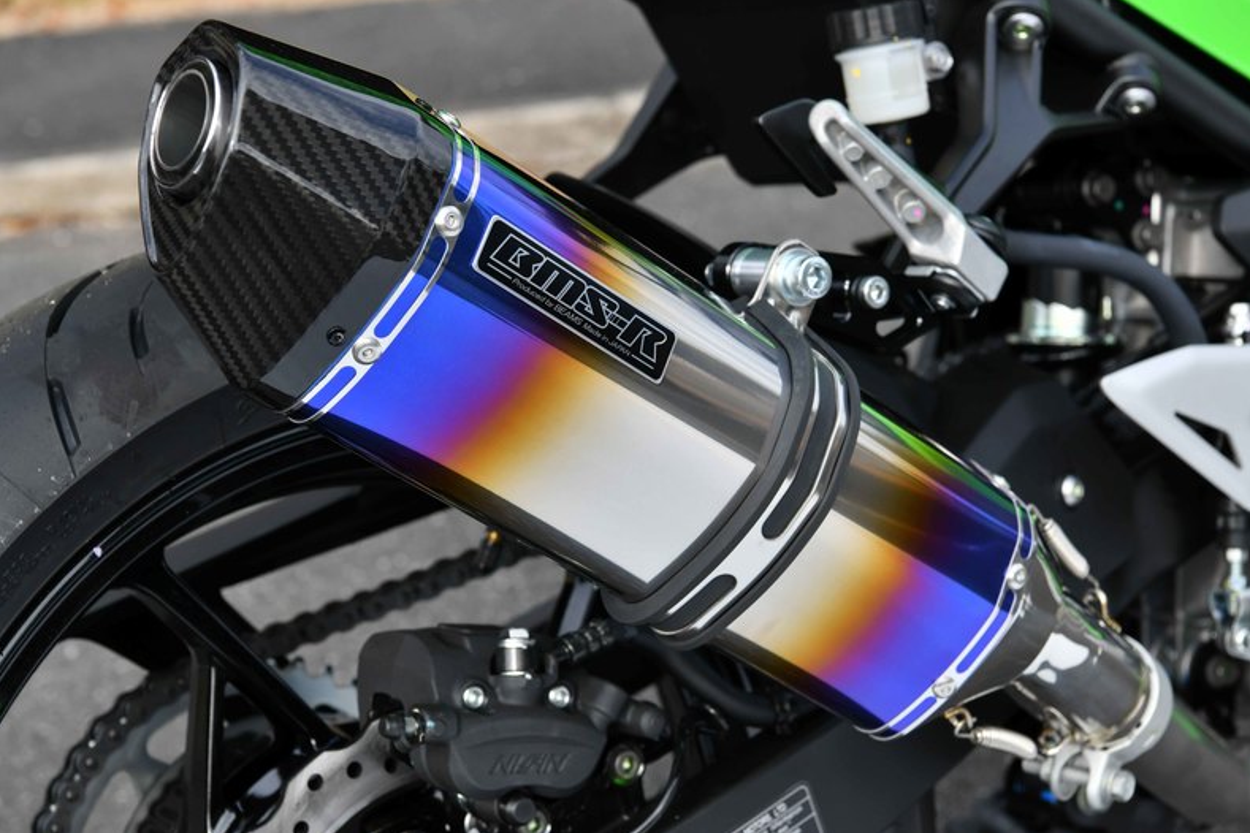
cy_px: 416
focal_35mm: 71
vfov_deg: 19.2
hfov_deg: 28.5
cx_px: 632
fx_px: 2465
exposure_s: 1/500
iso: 500
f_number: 9
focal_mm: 70
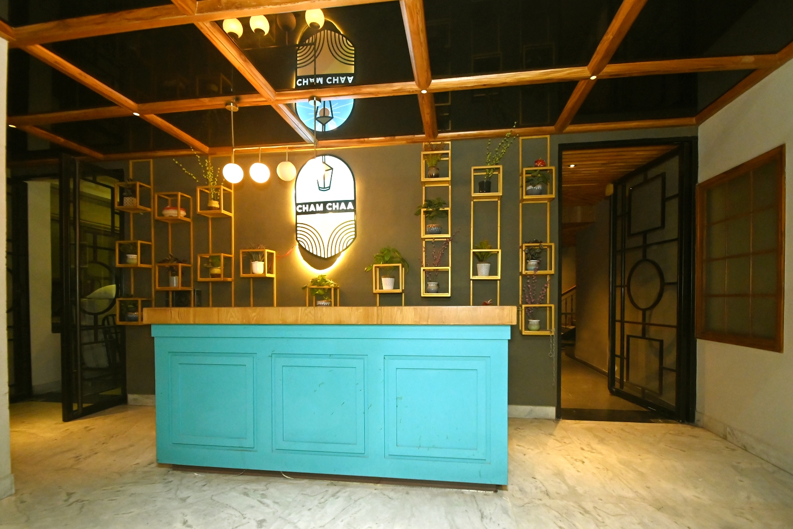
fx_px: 330
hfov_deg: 100.4
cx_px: 396
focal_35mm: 15
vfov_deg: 77.3
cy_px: 264
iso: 4000
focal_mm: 10
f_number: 5.6
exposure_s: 1/125
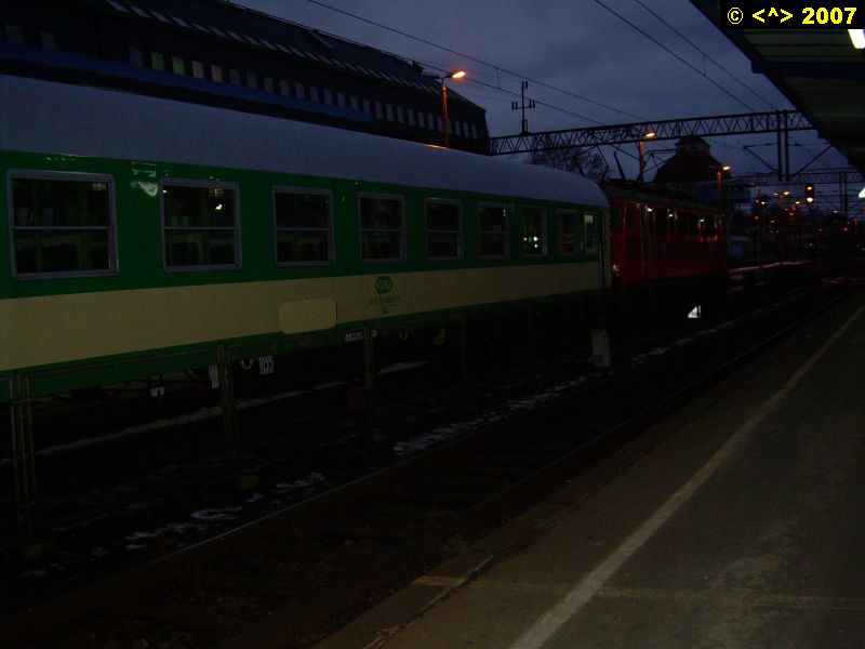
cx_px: 432
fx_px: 950
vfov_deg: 37.7
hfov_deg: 49.0
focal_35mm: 38
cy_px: 324
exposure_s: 1/60
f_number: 2.8
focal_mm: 6.3
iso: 200
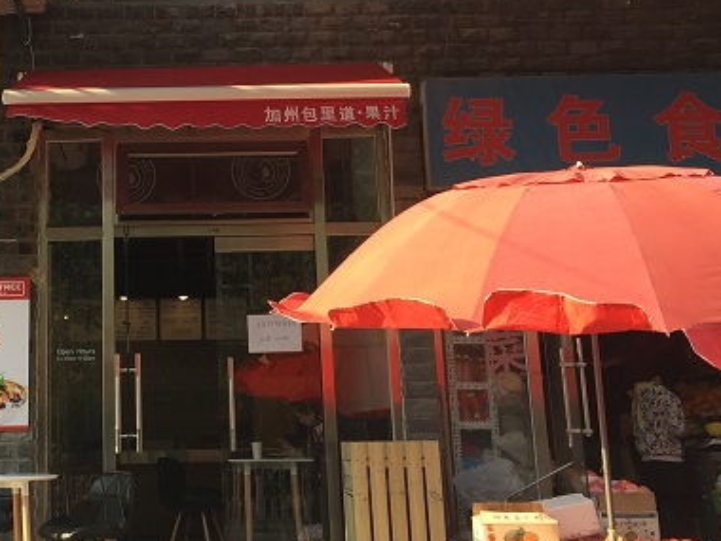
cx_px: 171
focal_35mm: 61
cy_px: 133
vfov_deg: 23.8
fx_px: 1271
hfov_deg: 31.1
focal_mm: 4.15
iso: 32
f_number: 2.2
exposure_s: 1/353
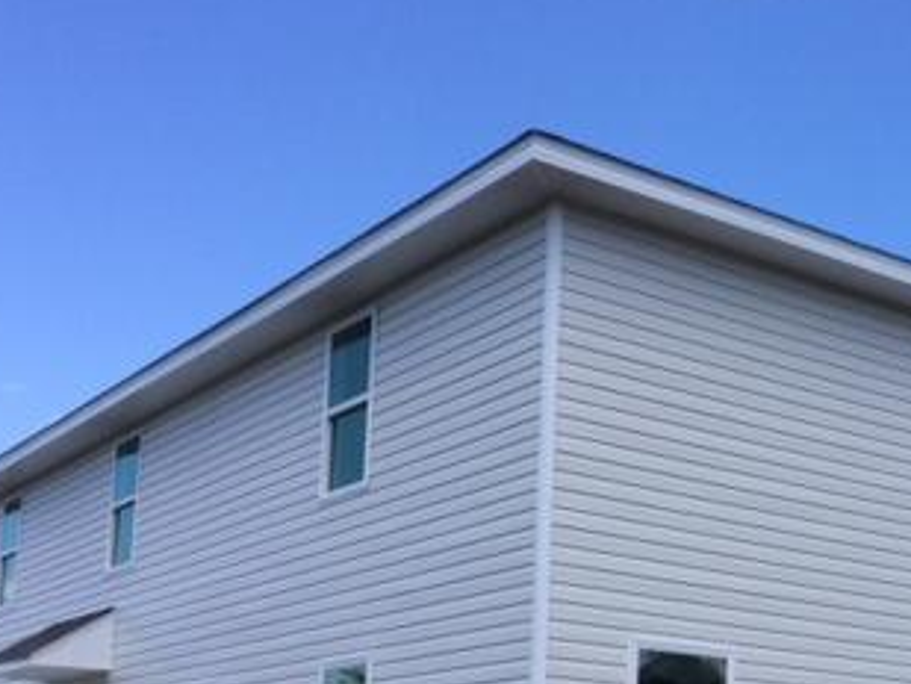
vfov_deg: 23.9
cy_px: 593
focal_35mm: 60
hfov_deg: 31.2
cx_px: 758
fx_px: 1580
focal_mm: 4.15
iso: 32
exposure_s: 1/1466
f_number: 2.2
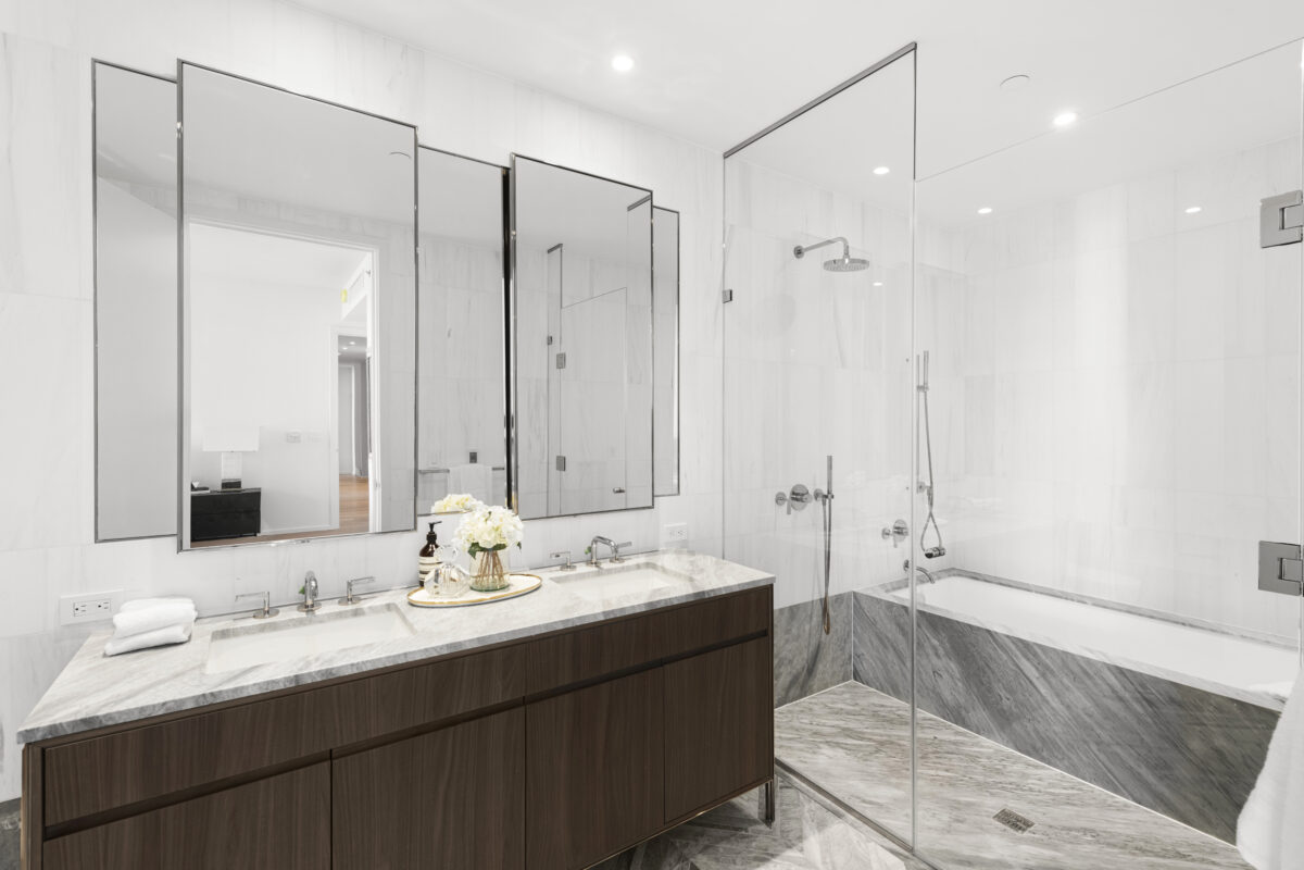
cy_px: 435
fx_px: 580
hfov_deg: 96.7
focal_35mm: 16
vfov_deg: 73.7
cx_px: 652
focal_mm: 16
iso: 400
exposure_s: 1/3
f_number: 9
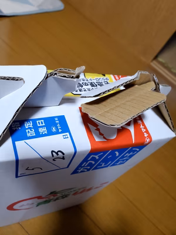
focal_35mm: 26
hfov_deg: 53.1
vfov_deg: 67.3
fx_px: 176
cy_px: 118
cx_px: 88
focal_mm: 4.3
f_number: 2.4
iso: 500
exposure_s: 1/50
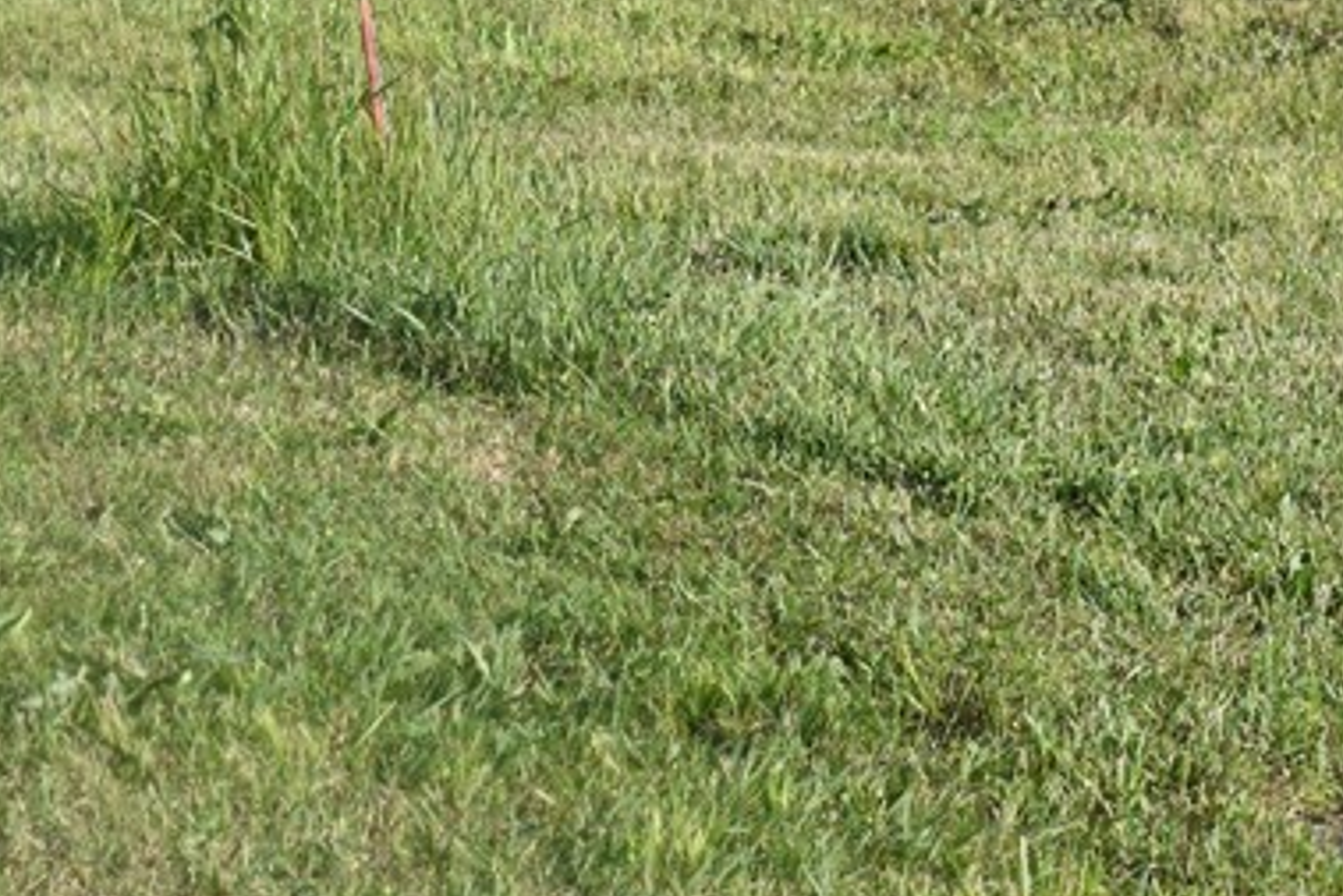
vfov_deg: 9.4
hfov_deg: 13.9
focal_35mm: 146
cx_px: 159
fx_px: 5448
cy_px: 120
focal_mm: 34
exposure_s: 1/320
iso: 200
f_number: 9
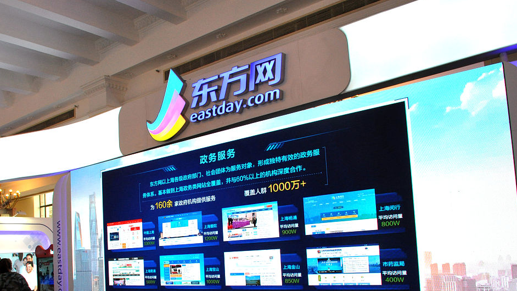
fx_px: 494
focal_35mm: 36
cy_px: 206
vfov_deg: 32.4
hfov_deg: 54.7
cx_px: 194
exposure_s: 1/100
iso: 800
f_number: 10
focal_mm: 18
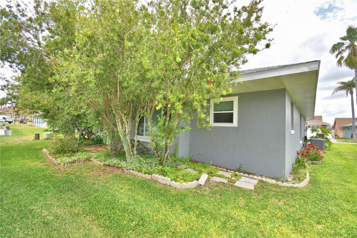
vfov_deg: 77.3
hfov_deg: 100.4
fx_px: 149
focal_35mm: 15
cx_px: 178
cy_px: 119
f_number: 5.6
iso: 100
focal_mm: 10
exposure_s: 1/250
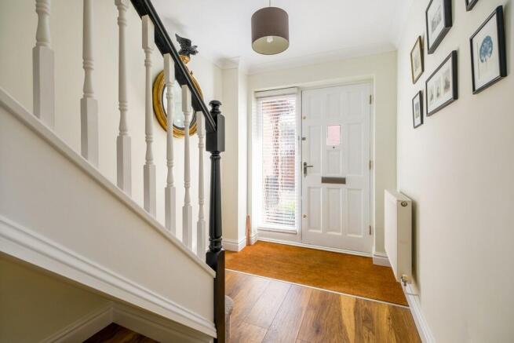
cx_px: 257
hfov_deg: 100.4
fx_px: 214
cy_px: 172
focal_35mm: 15
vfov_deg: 77.4
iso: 160
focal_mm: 10.3
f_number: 7.1
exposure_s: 1/30
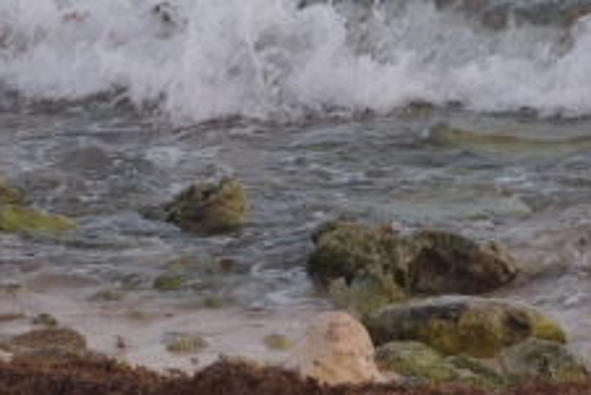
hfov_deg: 5.5
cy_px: 160
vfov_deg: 3.7
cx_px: 683
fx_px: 6131
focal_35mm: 373
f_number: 5.6
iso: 200
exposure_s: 1/125
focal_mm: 55
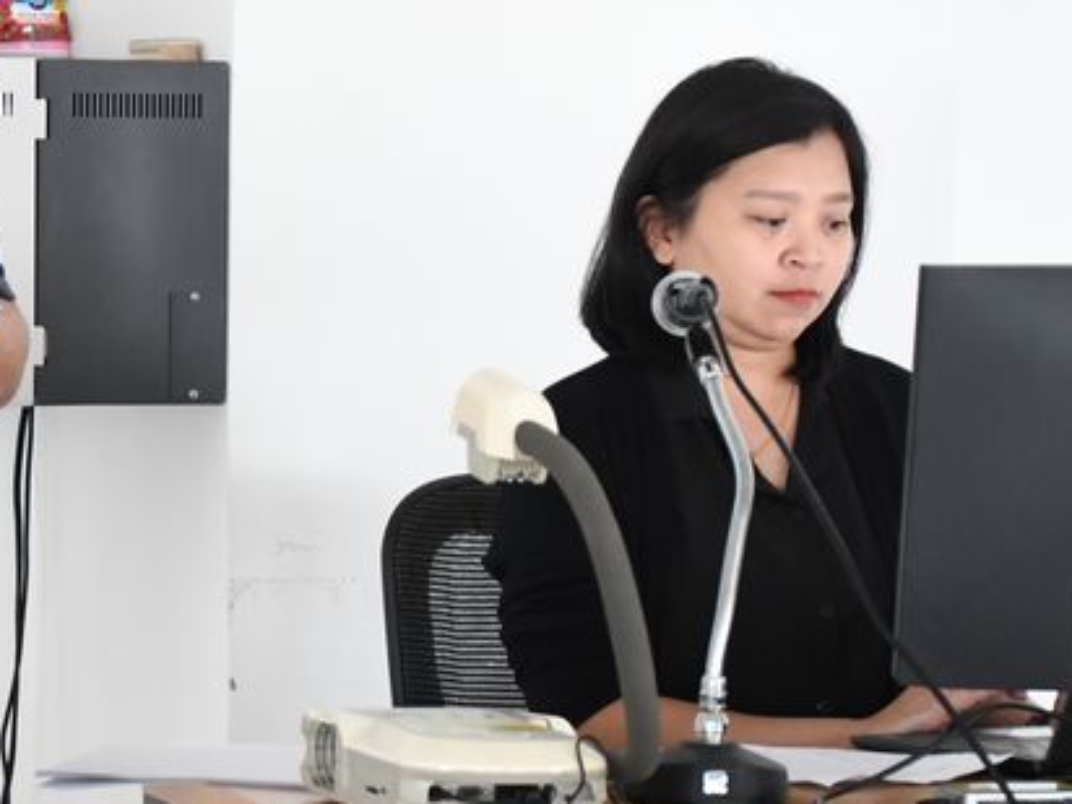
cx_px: 130
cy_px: 295
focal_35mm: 172
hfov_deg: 11.4
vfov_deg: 8.6
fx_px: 5327
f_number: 4.5
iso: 2800
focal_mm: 48
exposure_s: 1/80
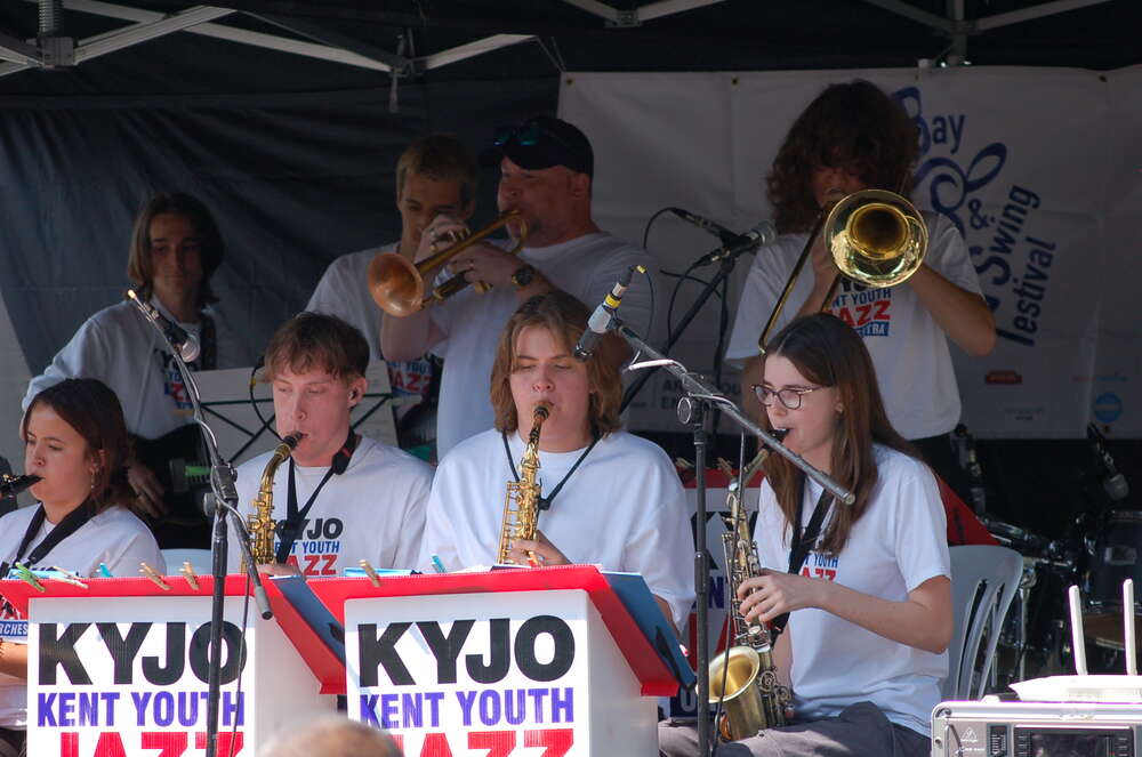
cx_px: 571
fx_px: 6887
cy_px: 378
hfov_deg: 9.5
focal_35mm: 218
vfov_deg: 6.3
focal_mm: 145
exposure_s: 1/800
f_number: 5
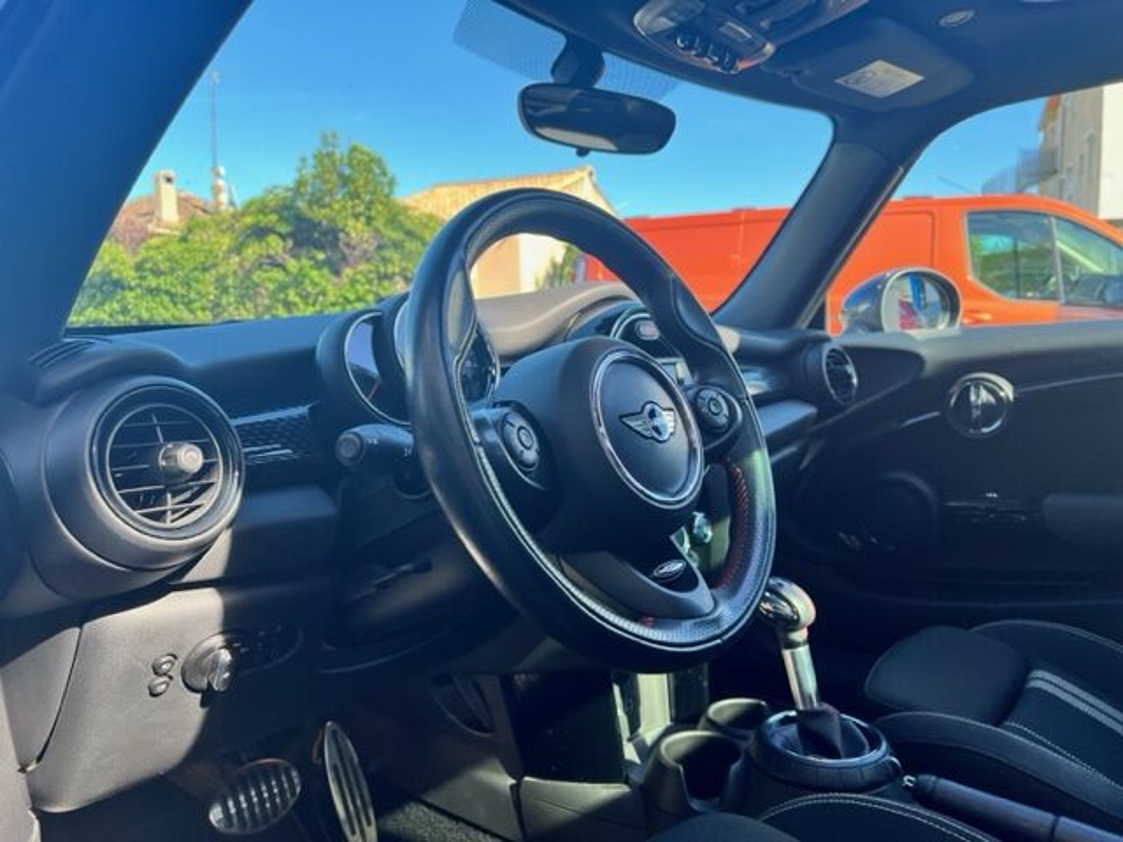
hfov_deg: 67.3
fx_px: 843
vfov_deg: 53.1
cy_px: 421
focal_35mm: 26
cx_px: 562
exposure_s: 1/359
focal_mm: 5.7
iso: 50
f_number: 1.5
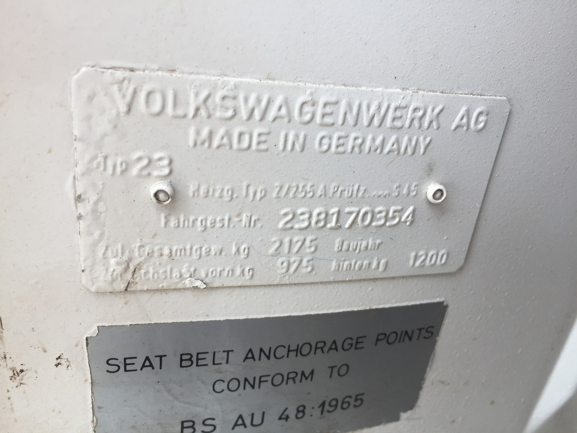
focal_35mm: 29
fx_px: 483
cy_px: 216
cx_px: 288
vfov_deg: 48.2
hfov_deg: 61.7
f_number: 2.2
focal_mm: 4.15
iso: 32
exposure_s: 1/107
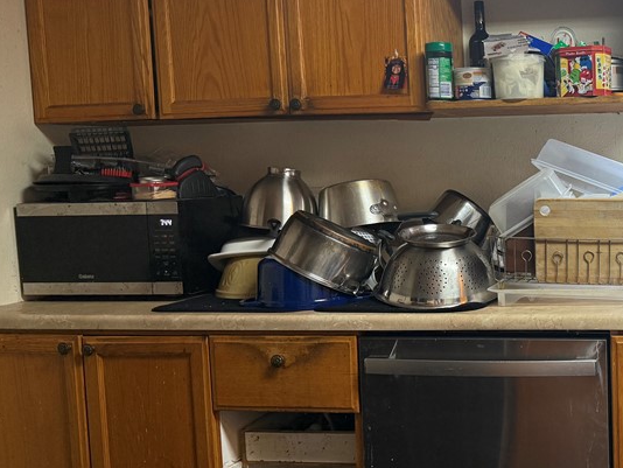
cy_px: 236
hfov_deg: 38.1
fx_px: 828
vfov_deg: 31.5
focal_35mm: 46
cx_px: 575
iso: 200
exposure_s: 1/60
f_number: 1.78
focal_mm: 6.76
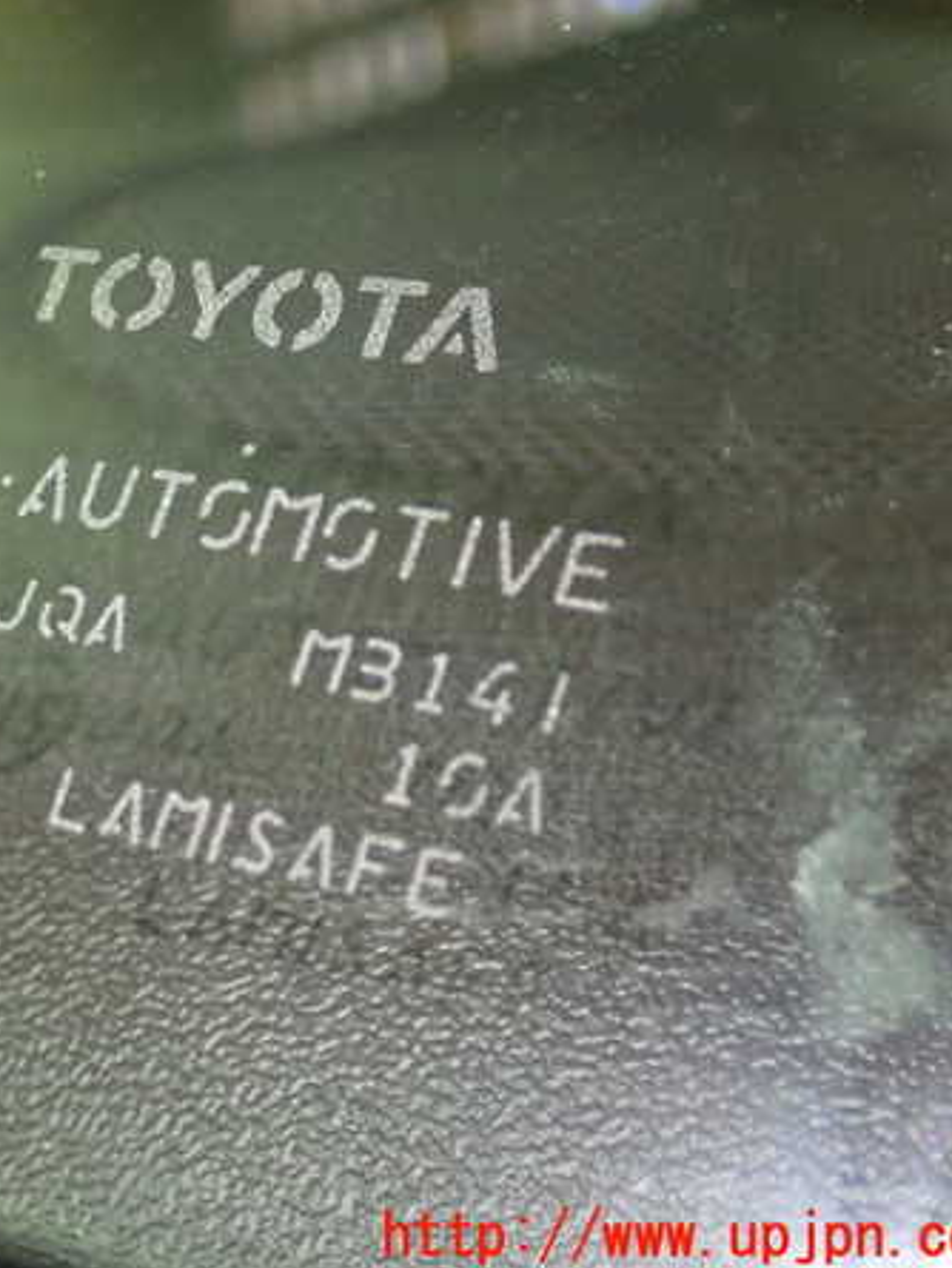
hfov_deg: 23.3
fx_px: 2272
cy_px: 633
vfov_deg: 31.2
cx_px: 171
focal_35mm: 62
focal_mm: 8.41
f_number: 3.1
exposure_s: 1/50
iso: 1000
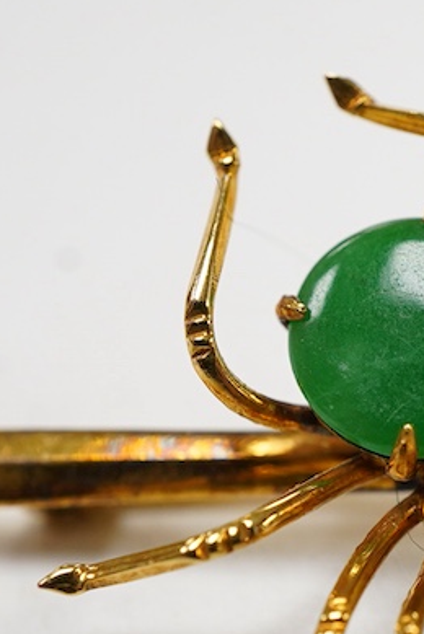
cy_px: 416
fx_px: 1834
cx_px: 432
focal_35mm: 104
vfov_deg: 19.6
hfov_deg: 13.0
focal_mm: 30
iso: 1250
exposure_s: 1/125
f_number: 11
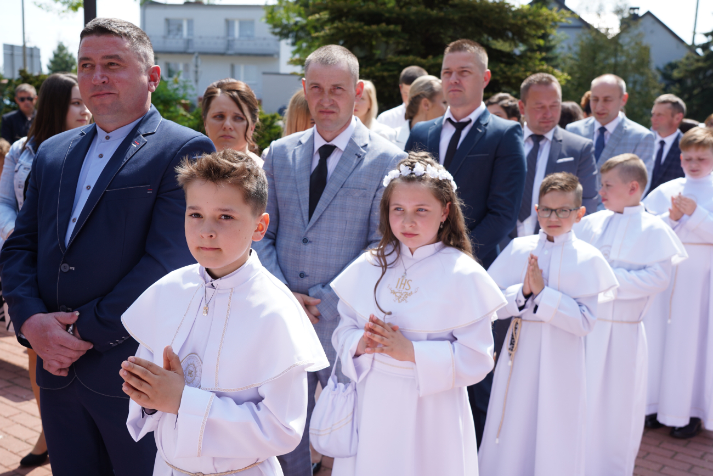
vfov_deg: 33.4
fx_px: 792
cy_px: 238
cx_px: 356
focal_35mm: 40
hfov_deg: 48.5
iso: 100
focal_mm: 40
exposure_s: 1/200
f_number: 5.6
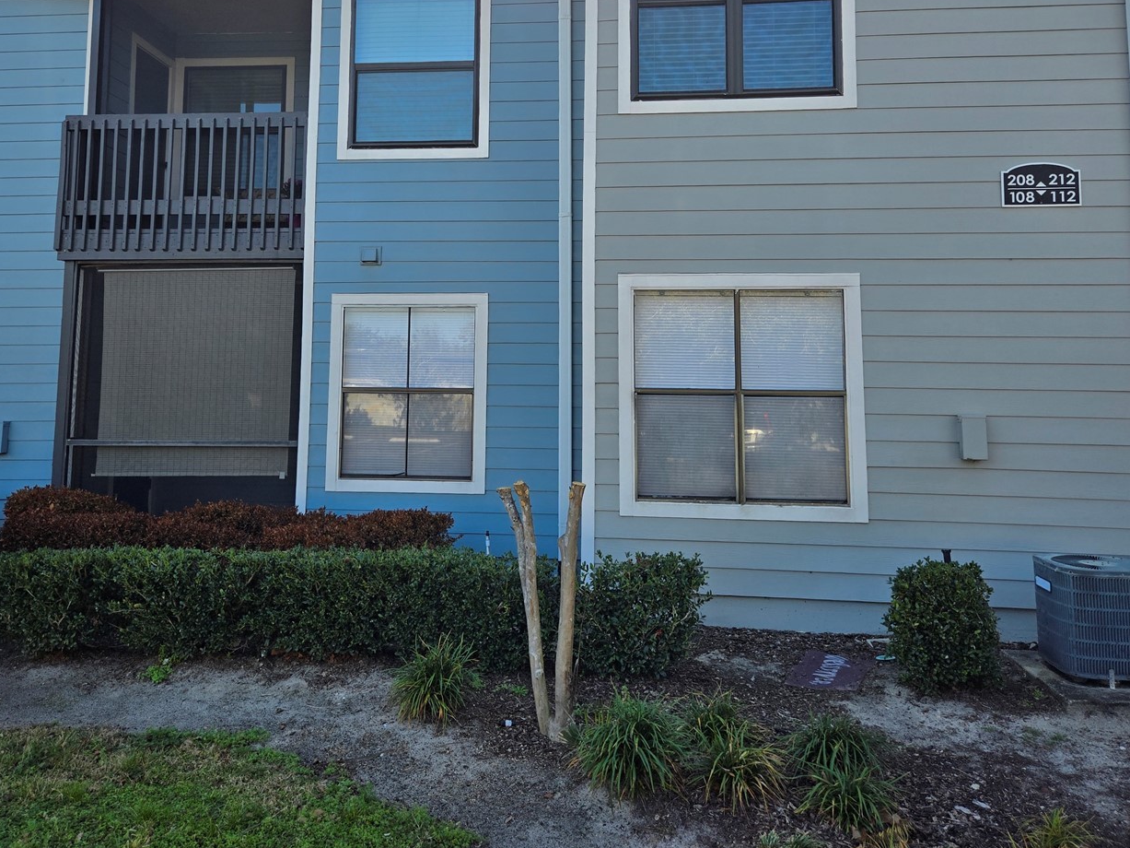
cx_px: 526
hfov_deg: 59.9
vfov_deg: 46.2
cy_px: 298
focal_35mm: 30
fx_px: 979
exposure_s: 1/1369
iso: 25
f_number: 1.8
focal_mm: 5.4
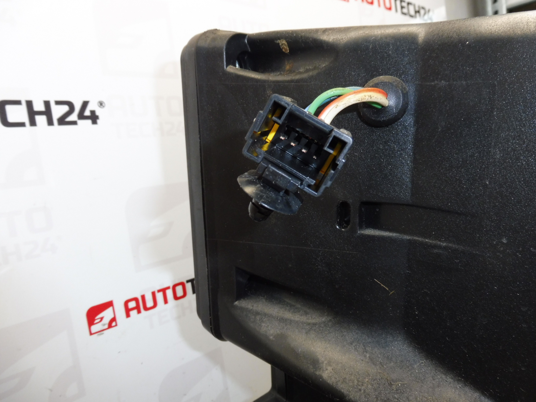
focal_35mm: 24
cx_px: 268
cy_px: 201
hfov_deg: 71.6
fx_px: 372
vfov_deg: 56.8
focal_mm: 4.3
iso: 200
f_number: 4
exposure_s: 1/60
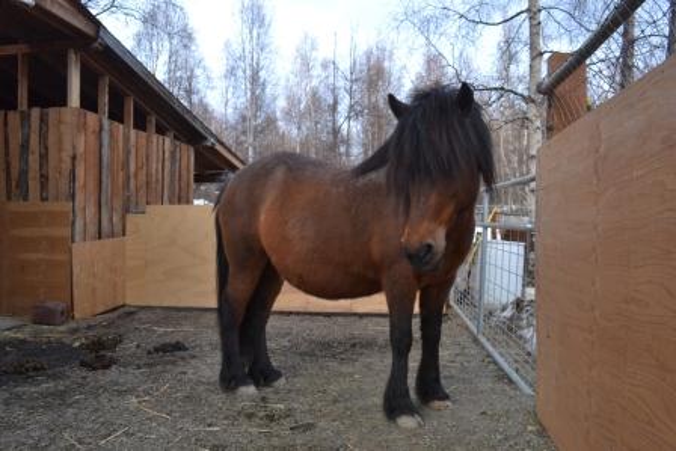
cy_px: 226
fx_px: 507
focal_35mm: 27
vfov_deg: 48.0
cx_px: 338
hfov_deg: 67.4
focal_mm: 18
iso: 800
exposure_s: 1/60
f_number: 9
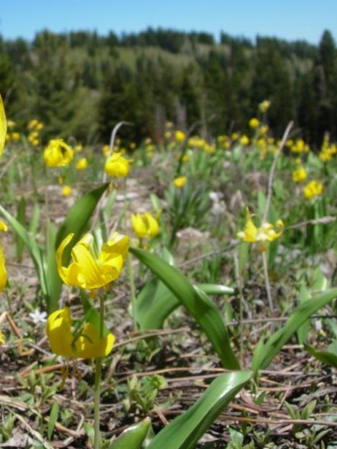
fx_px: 805
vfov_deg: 31.2
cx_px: -5
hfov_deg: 22.7
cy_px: 224
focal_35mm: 62
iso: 64
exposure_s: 1/645
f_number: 4.8
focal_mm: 7.8
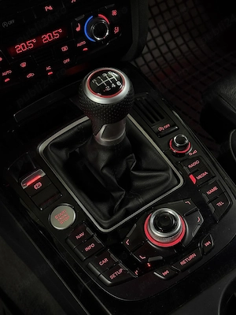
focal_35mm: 48
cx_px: 118
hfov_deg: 30.3
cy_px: 158
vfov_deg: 39.7
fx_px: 436
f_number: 1.78
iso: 500
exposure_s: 1/40
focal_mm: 6.76
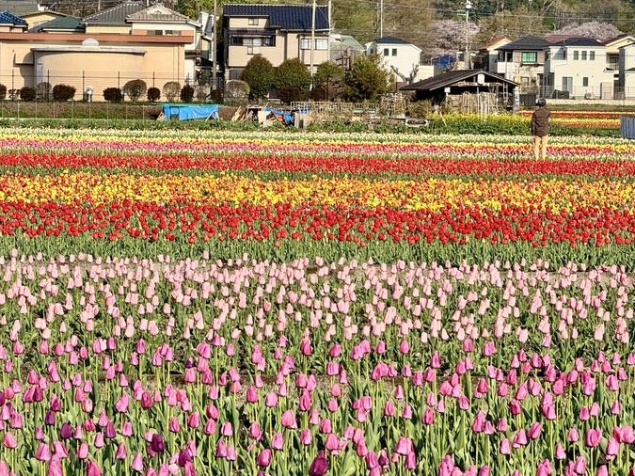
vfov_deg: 8.2
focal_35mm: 182
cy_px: 293
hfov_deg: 10.9
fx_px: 3338
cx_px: 362
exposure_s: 1/1167
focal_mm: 15.66
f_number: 2.8
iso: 50
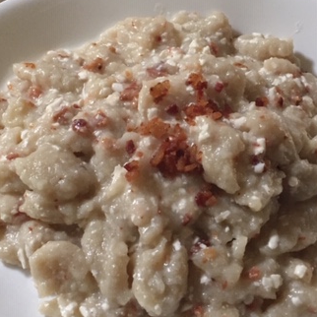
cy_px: 145
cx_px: 170
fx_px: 528
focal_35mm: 51
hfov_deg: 33.4
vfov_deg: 33.4
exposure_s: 1/24
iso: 250
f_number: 2.2
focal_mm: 4.15
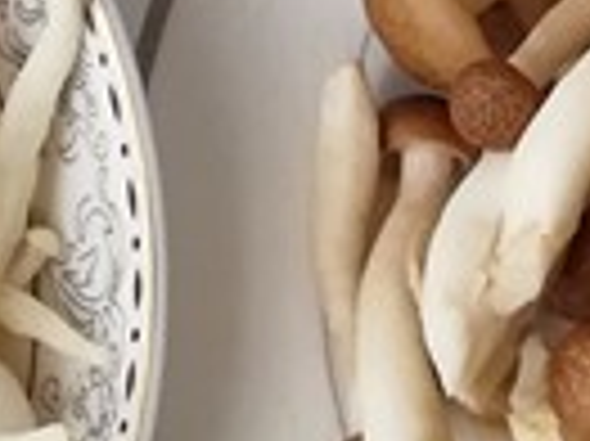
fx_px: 2810
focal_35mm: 165
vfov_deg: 9.0
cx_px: 207
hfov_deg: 12.0
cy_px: 360
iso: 125
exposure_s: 1/33.3
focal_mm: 3.83
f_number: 1.8
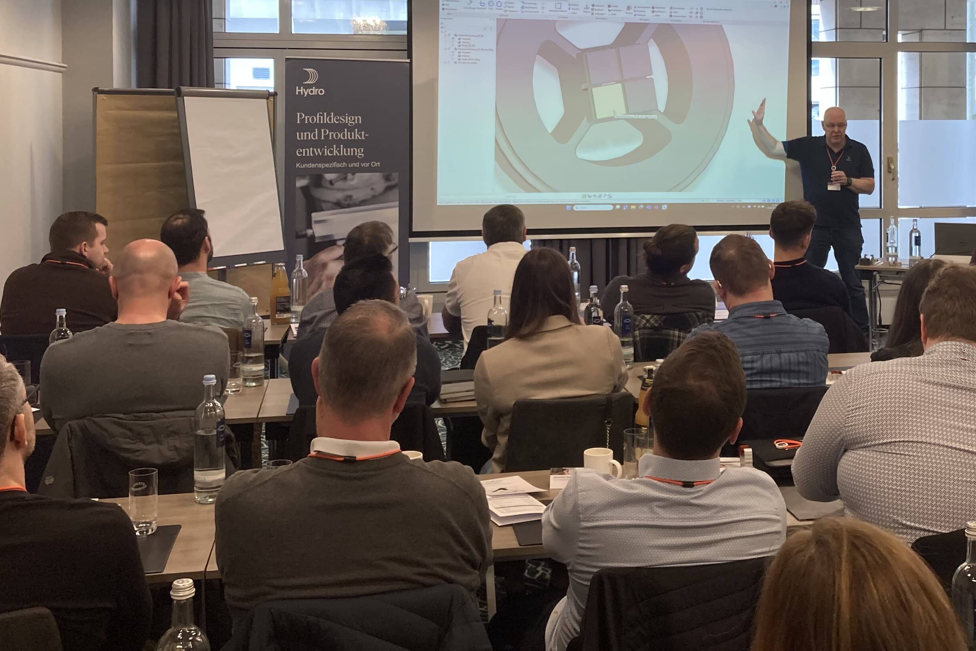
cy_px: 137
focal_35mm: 48
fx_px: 1301
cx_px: 662
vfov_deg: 27.6
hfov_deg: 40.5
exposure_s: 1/100
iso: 50
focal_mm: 4
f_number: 1.8
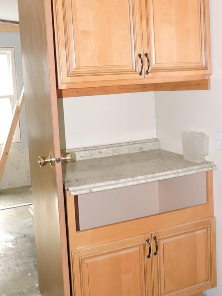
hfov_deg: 35.9
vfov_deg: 46.5
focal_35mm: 40
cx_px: 100
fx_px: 342
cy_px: 119
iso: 200
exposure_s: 1/30
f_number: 3
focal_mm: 4.3
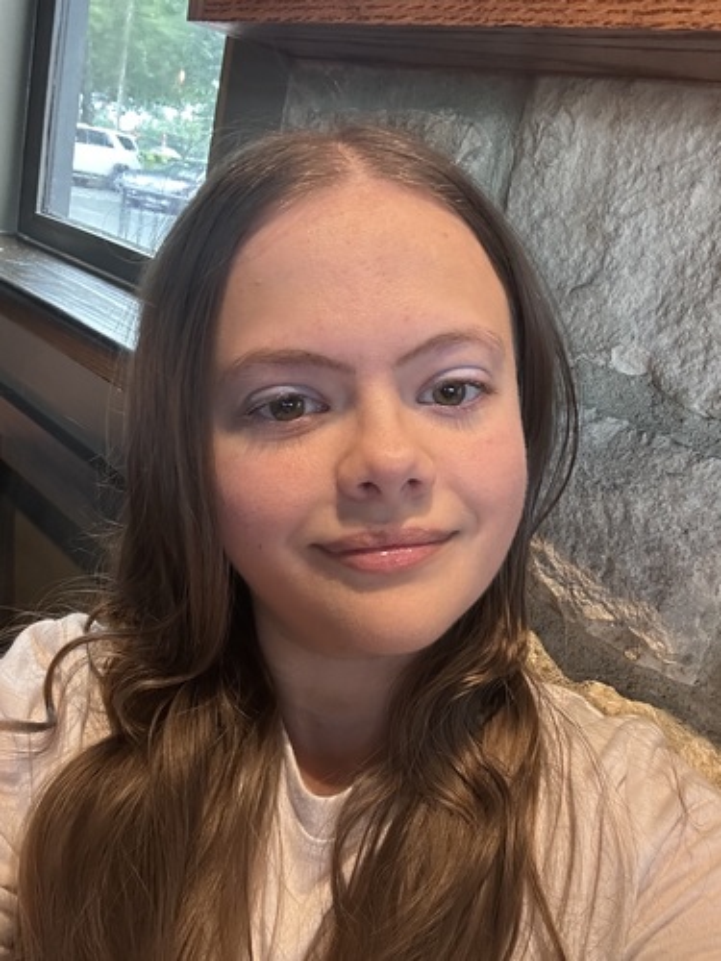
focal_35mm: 30
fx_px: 833
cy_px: 480
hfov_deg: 46.8
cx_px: 360
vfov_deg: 60.0
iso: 200
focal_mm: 2.69
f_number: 1.9
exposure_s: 1/60
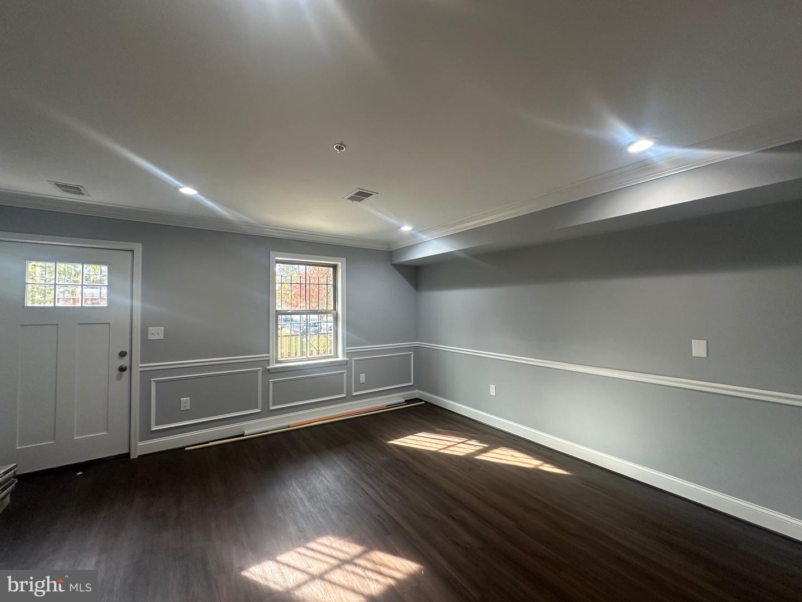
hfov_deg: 102.1
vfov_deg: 85.7
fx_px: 324
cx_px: 401
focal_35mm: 14
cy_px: 301
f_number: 2.2
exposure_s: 1/120
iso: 200
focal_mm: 2.22
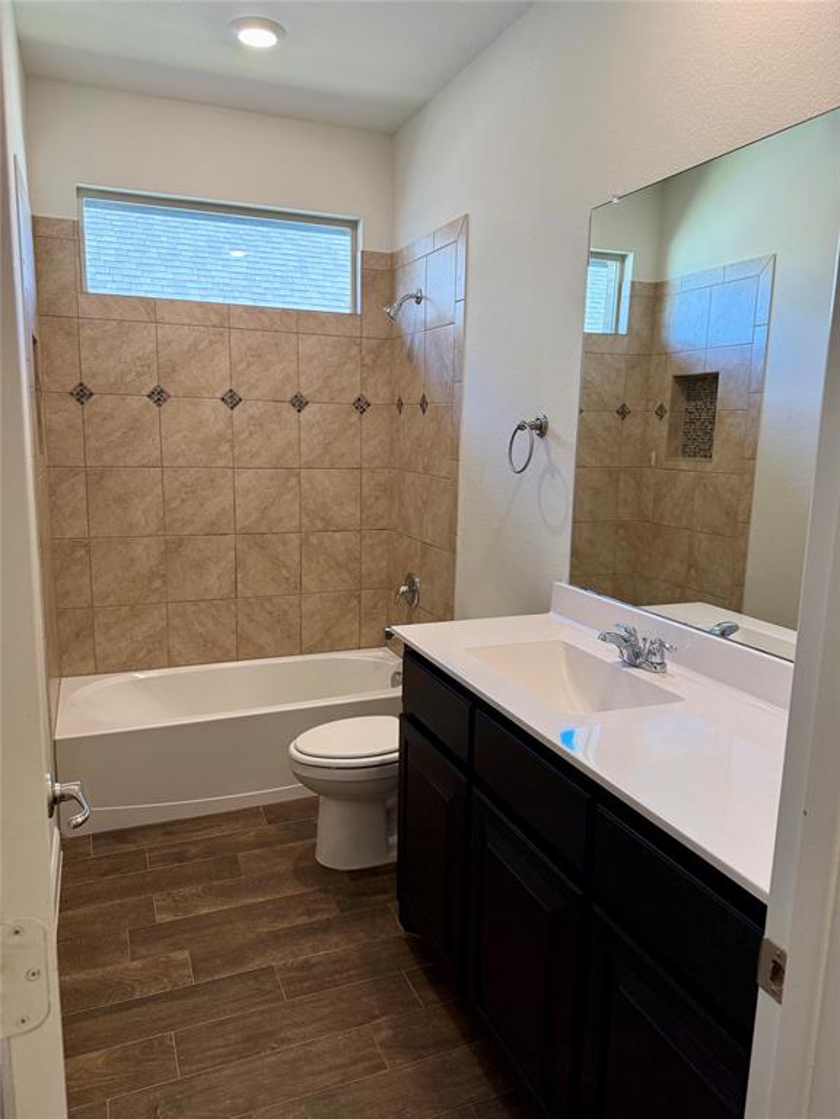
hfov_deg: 56.8
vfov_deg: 71.6
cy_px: 560
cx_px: 420
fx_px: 777
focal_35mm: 24
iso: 200
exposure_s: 1/150
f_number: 1.78
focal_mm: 6.76
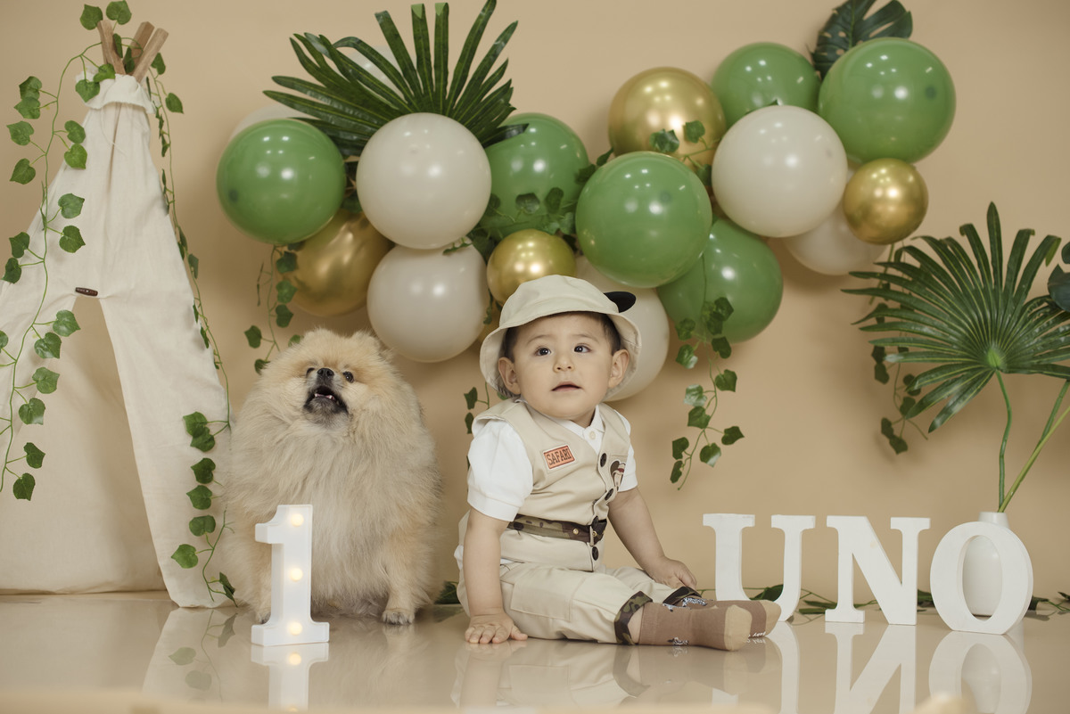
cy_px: 357
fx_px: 1487
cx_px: 535
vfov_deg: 27.0
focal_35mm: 50
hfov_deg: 39.6
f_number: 3.2
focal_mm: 50
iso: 500
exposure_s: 1/200
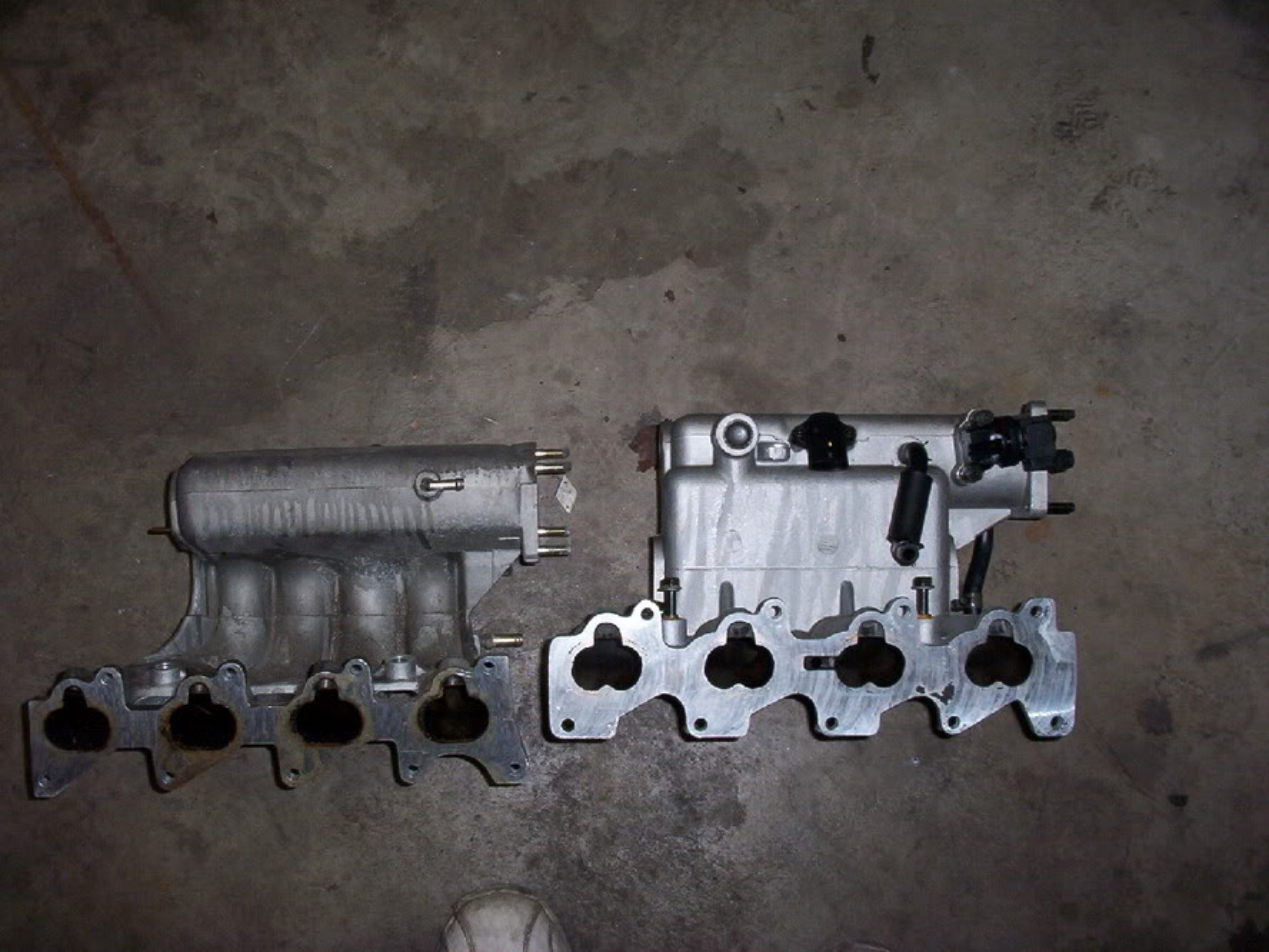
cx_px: 634
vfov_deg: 36.8
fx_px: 1430
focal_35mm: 39
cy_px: 476
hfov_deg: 47.9
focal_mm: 6
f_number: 4.5
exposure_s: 1/30
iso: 140
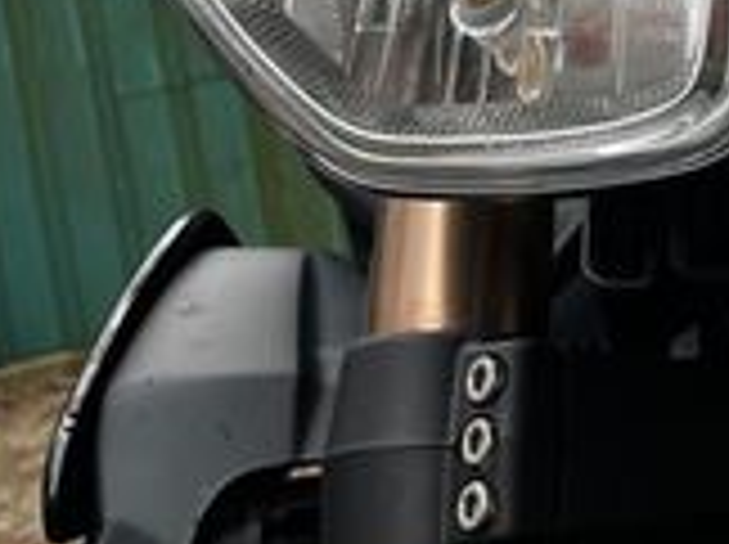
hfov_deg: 18.1
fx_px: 2166
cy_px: -279
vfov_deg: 13.5
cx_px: 873
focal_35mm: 103
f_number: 1.6
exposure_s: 1/122
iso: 40
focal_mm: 5.1
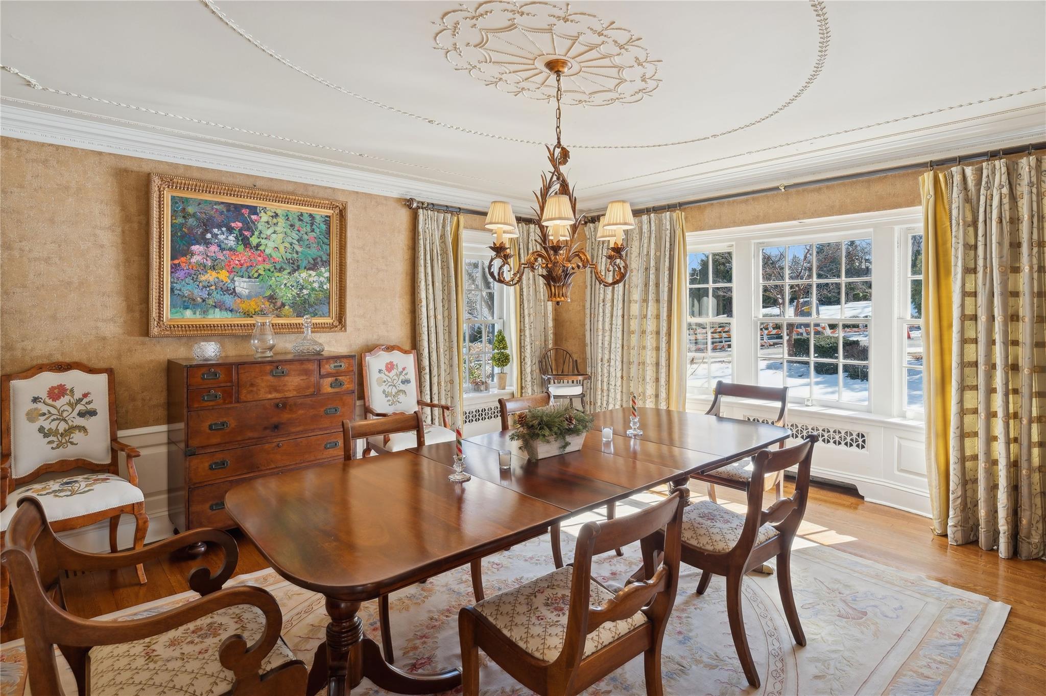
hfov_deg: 90.0
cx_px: 523
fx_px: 523
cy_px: 348
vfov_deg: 67.3
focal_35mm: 18
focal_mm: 18
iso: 200
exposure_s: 1/20
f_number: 11
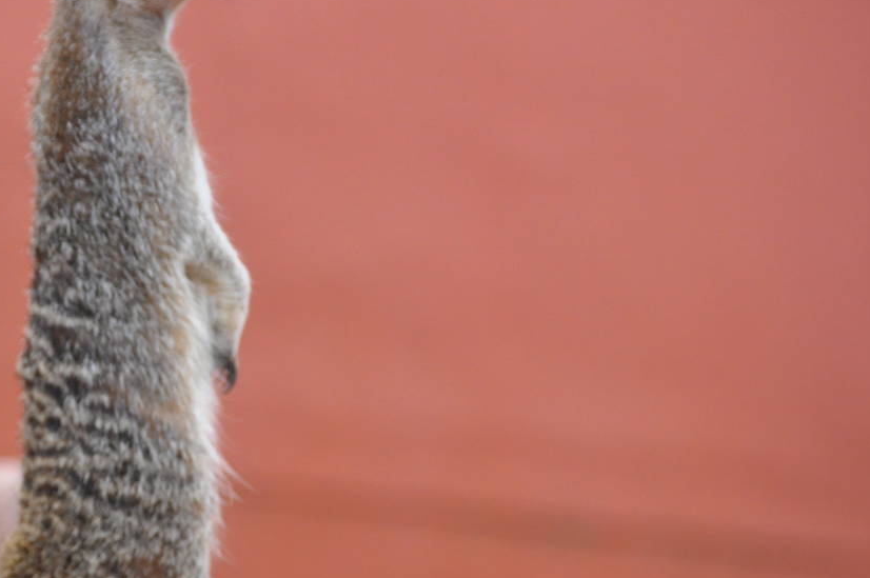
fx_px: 13327
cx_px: 92
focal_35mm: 552
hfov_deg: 3.7
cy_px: 283
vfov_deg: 2.5
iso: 1000
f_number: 6.3
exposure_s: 1/640
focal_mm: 190
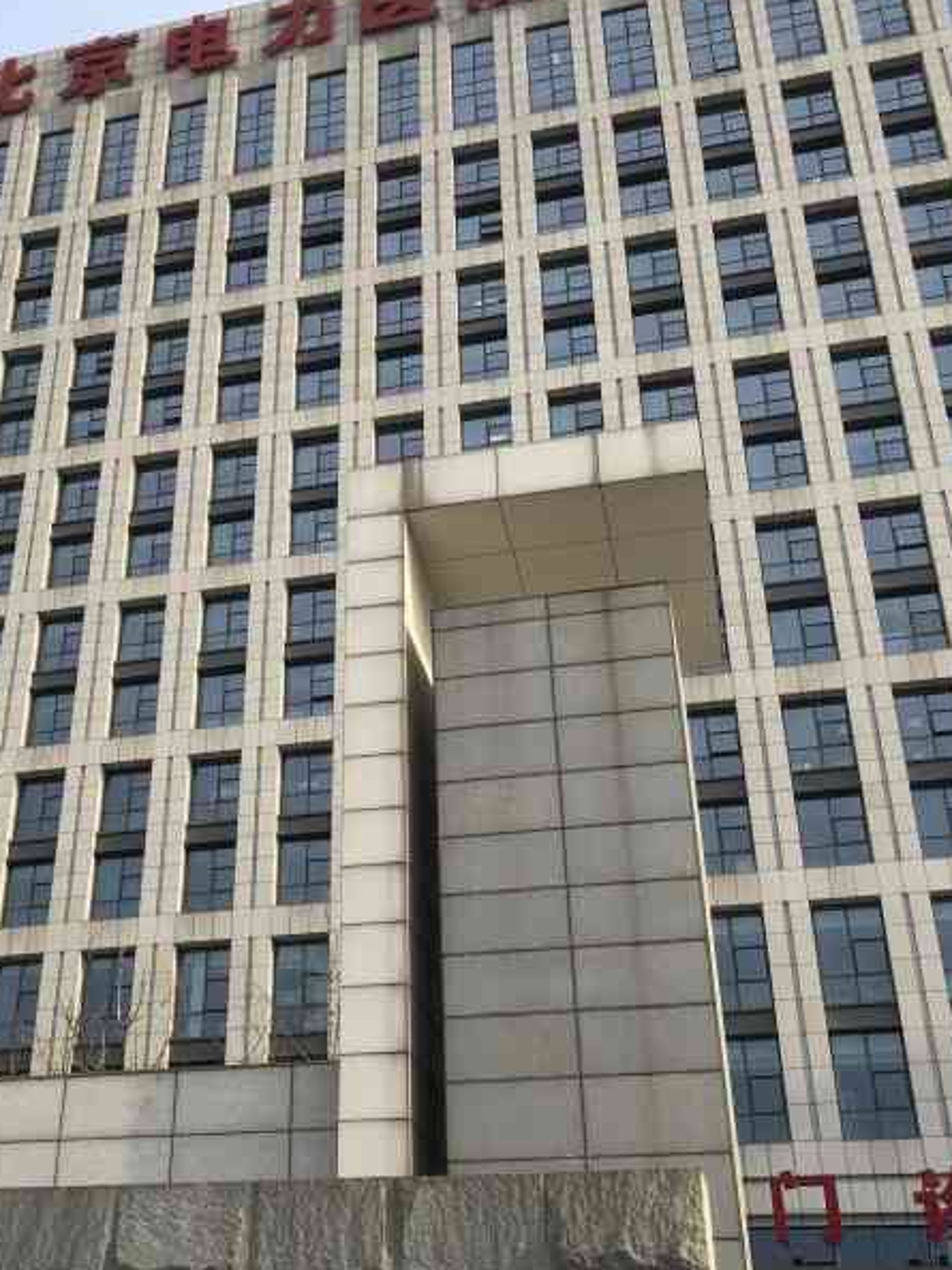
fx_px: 1615
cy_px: 632
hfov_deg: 32.3
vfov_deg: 43.0
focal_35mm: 44
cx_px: 255
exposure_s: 1/906
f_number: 1.8
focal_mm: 4
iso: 20
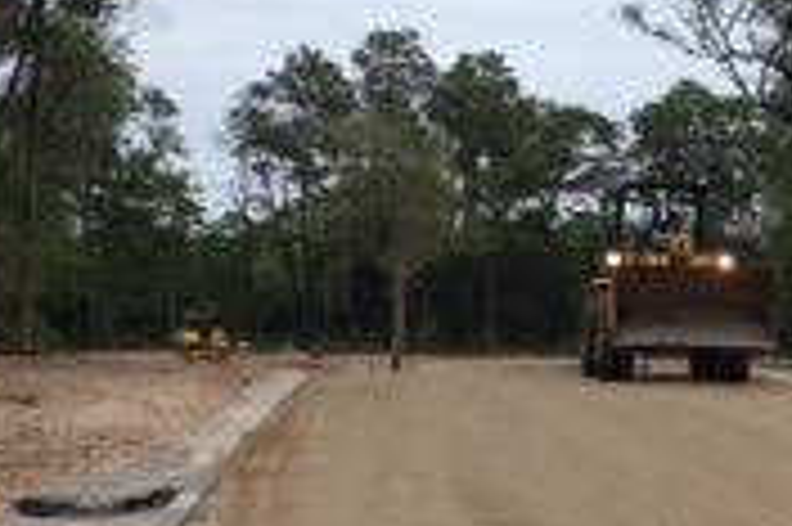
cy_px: 472
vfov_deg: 10.9
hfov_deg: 16.0
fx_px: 2747
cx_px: 832
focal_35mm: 125
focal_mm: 4.12
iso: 50
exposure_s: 1/1153
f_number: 2.4
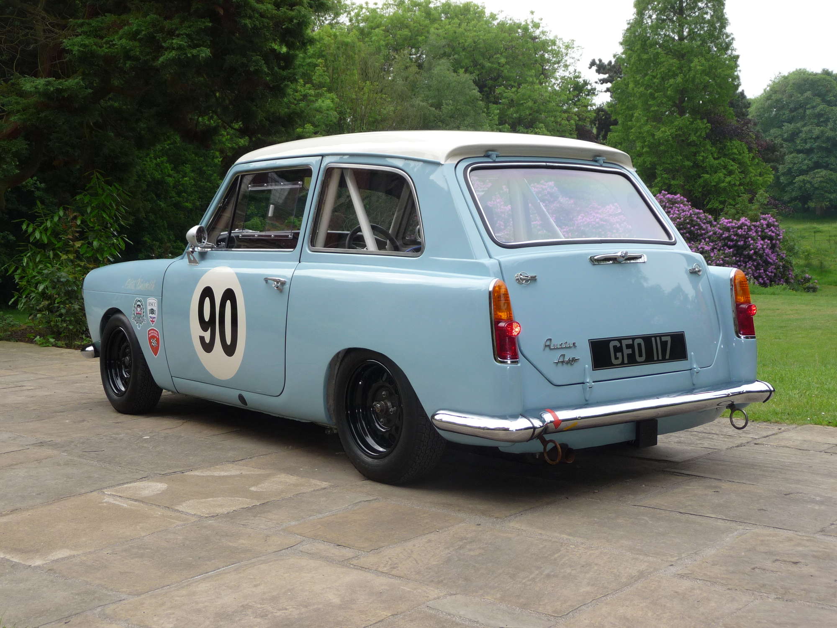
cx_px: 418
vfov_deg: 30.3
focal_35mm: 48
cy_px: 314
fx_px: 1161
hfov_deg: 39.7
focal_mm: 8
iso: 100
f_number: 4.2
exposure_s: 1/160
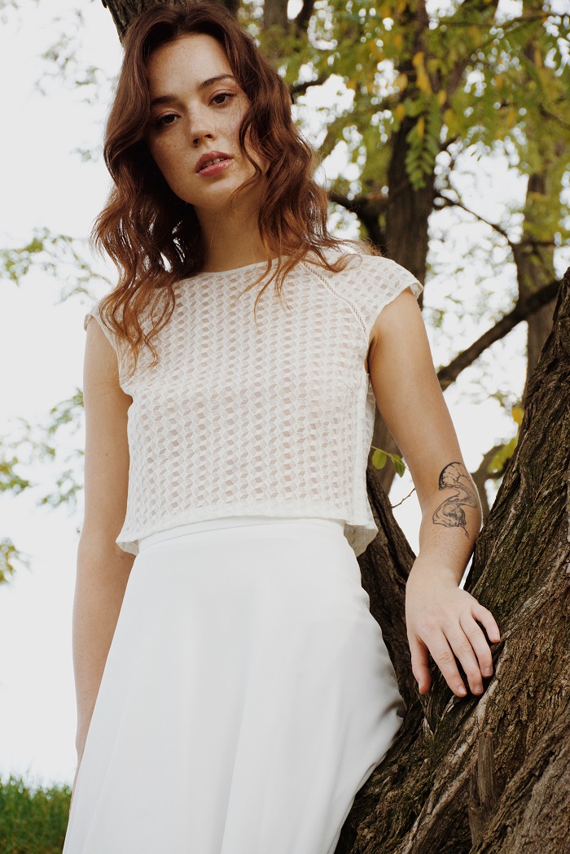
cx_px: 285
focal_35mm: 99
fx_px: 2351
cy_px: 427
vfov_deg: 20.6
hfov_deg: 13.8
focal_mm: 66
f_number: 8
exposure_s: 1/500
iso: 640
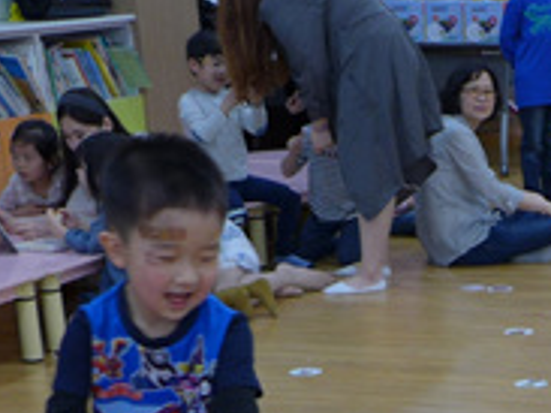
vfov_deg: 13.3
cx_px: 765
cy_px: 612
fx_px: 1670
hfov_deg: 17.3
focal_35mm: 105
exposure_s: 1/80
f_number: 1.4
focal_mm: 4.7
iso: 80
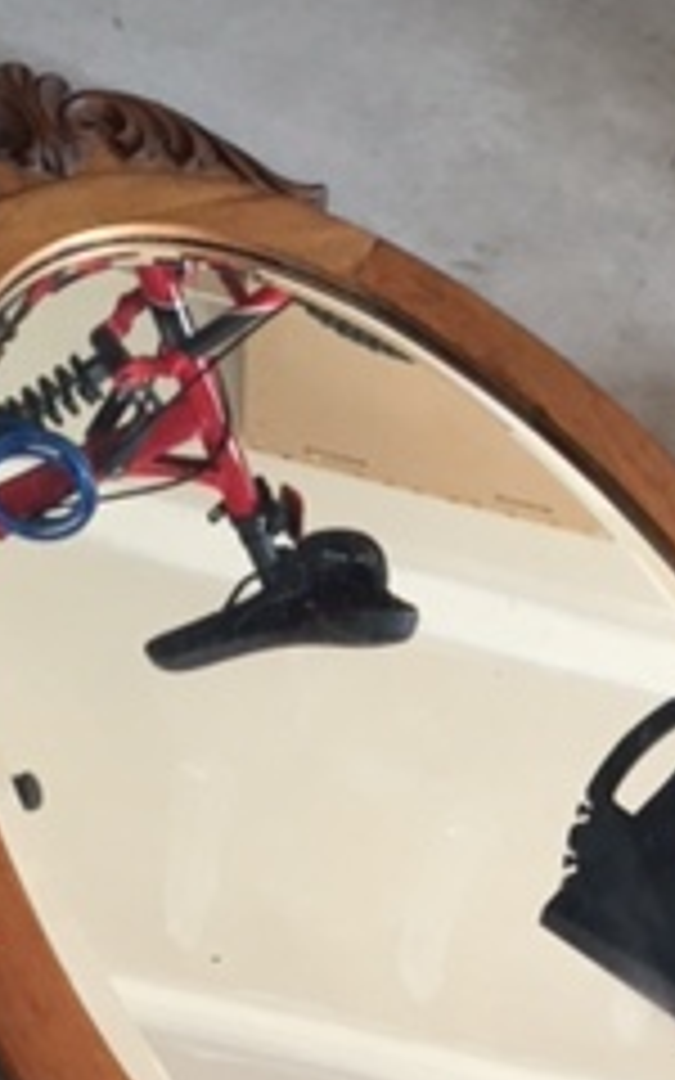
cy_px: 1098
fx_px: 2414
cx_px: 670
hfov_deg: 15.6
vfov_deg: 24.0
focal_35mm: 82
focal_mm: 4.15
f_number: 2.2
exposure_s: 1/30
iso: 40
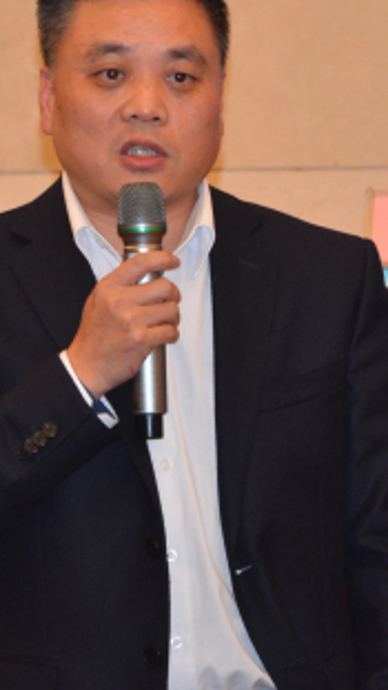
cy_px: 184
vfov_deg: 5.4
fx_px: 7264
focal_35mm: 397
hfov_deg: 3.1
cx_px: 244
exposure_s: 1/60
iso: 800
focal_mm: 105
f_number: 5.6
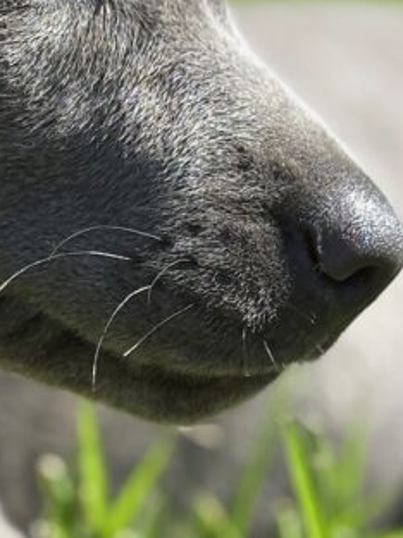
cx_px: -40
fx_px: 2846
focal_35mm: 183
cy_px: 407
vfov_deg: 10.8
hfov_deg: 8.0
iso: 32
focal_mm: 5.96
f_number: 1.6
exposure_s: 1/903
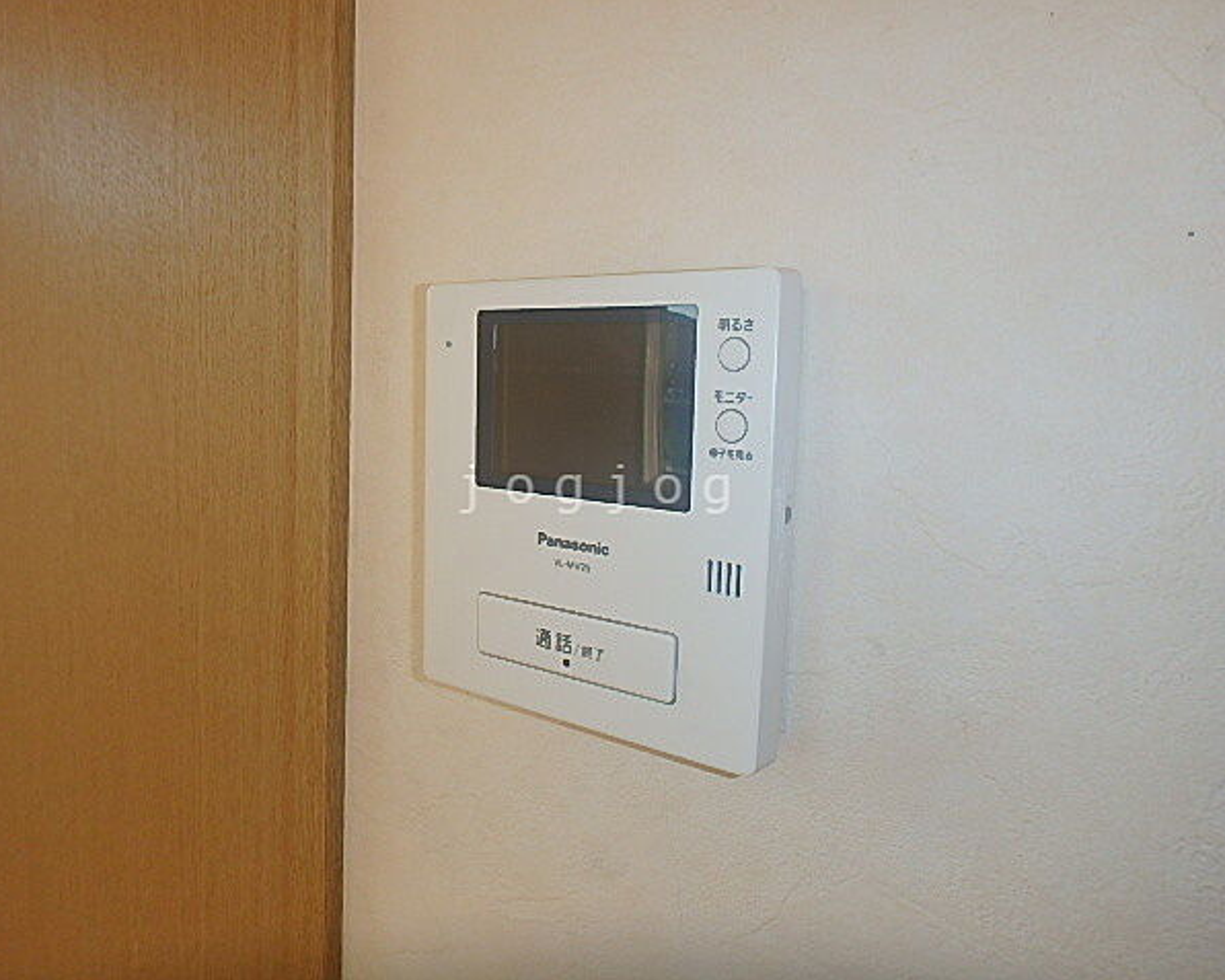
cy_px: 489
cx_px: 600
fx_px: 798
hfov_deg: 75.0
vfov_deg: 63.1
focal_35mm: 22
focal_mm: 3.7
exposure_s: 1/60
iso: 125
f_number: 3.5
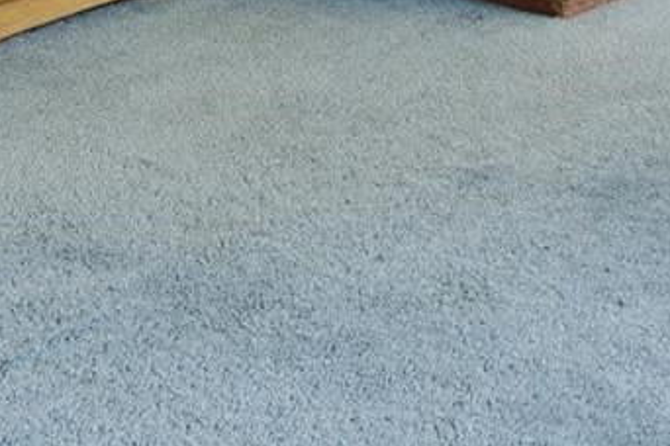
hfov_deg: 16.9
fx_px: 2177
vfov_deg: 9.9
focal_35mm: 117
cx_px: 739
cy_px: -720
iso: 500
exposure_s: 1/1.25
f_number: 7.1
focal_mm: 16
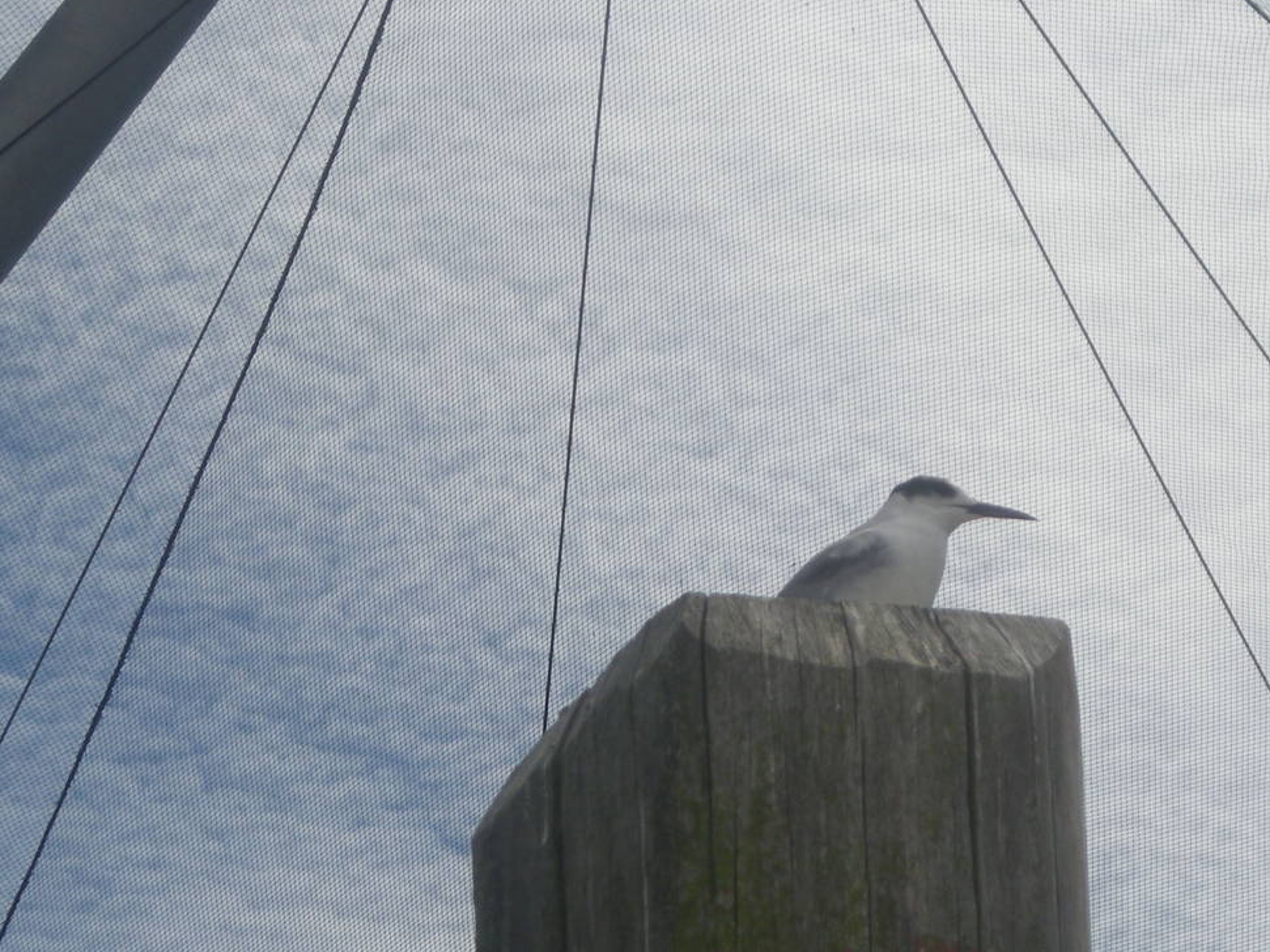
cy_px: 671
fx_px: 6346
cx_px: 921
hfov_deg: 11.4
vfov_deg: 8.6
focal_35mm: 173
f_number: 9.4
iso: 64
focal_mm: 17.1
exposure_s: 1/222
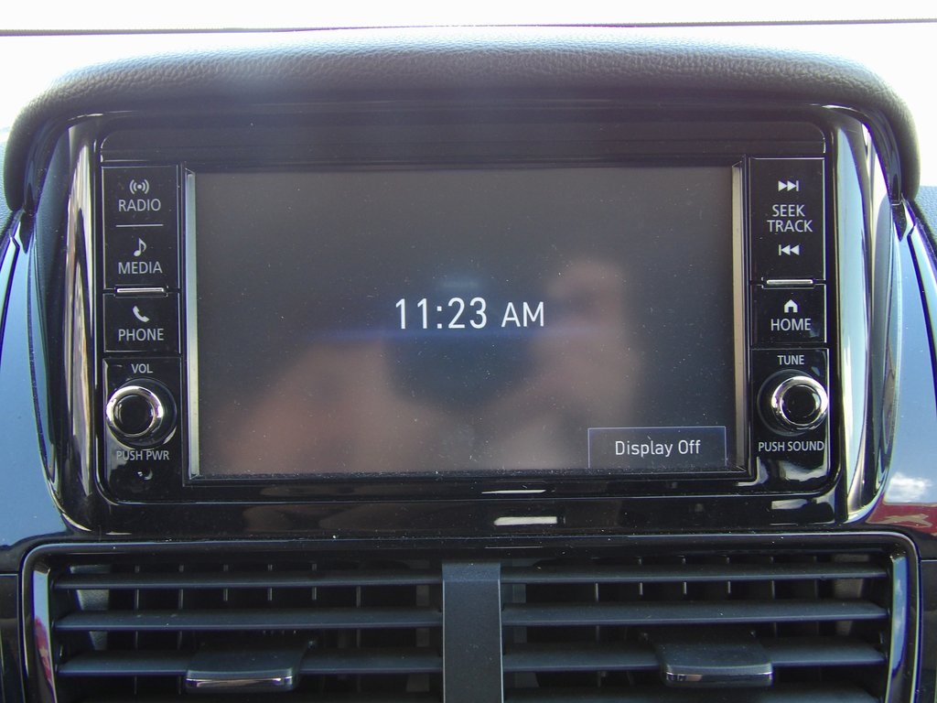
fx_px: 1056
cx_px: 468
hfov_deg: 47.9
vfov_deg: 36.8
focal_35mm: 39
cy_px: 352
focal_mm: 7
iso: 156
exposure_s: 1/40
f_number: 3.7
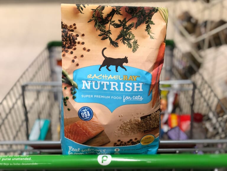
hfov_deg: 36.8
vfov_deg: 28.0
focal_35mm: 52
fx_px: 341
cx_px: 114
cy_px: 86
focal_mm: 6
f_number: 2.4
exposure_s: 1/60
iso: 80
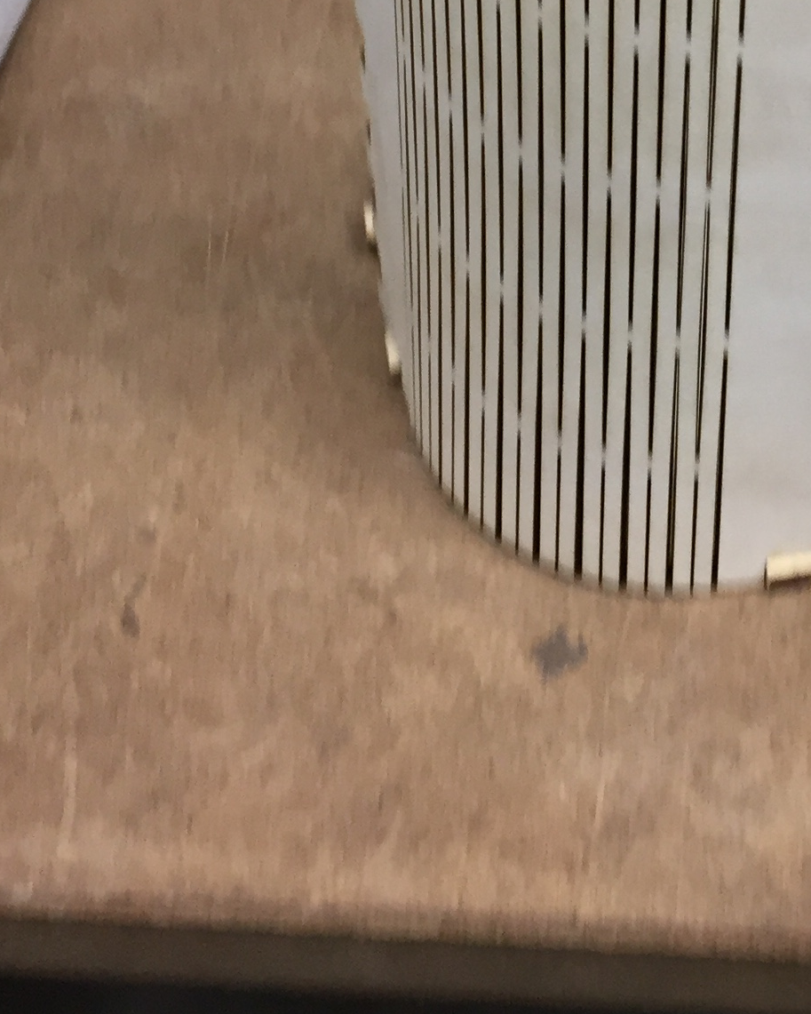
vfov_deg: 22.2
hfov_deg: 18.6
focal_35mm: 81
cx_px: 735
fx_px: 2430
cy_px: -122
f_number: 2.2
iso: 80
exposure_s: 1/33
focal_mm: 4.15
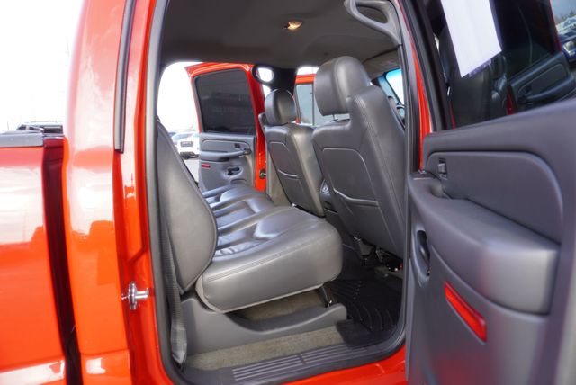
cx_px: 288
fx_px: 384
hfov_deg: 73.7
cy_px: 192
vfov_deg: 53.2
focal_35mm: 24
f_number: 4
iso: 100
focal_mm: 16
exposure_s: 1/60
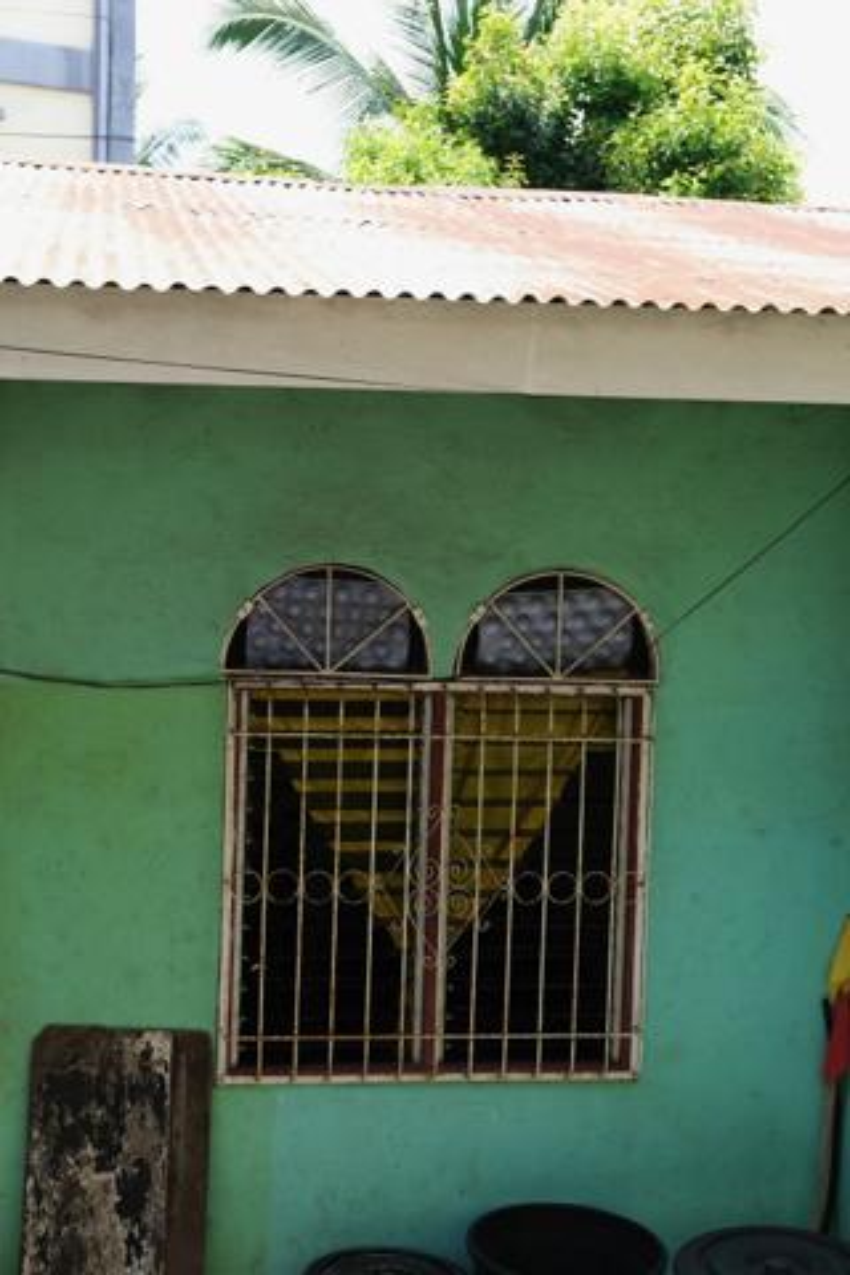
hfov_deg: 25.5
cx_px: 425
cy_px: 638
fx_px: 1877
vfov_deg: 37.5
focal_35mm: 53
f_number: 5.6
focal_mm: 35
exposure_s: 1/170
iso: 160
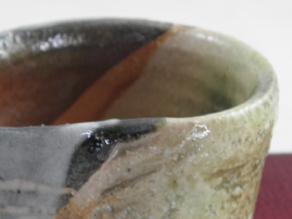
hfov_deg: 22.6
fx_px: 725
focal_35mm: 86
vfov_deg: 17.0
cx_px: 79
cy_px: 171
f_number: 3.4
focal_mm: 8.53
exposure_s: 1/13
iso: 125
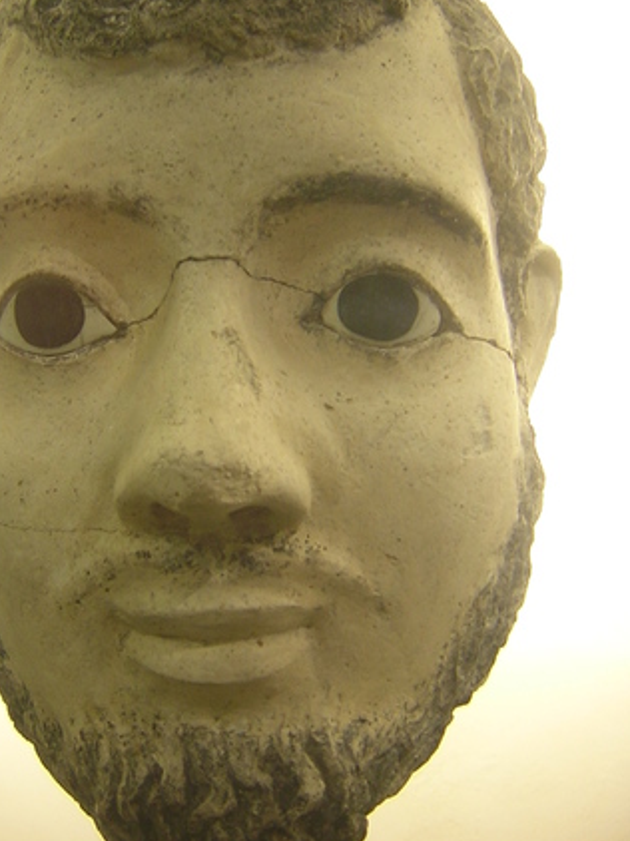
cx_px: 248
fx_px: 1215
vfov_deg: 38.2
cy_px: 371
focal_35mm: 50
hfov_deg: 29.0
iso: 126
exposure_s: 1/3.4
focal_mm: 4.7
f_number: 2.6
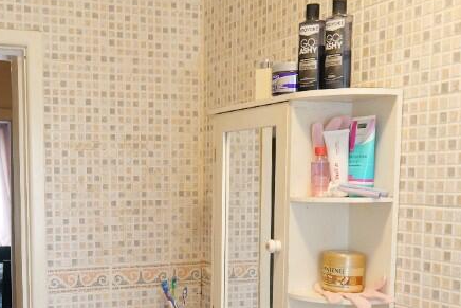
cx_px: 154
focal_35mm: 54
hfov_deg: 36.5
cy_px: 265
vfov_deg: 24.5
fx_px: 692
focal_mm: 23
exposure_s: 1/25
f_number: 3.7
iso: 6400
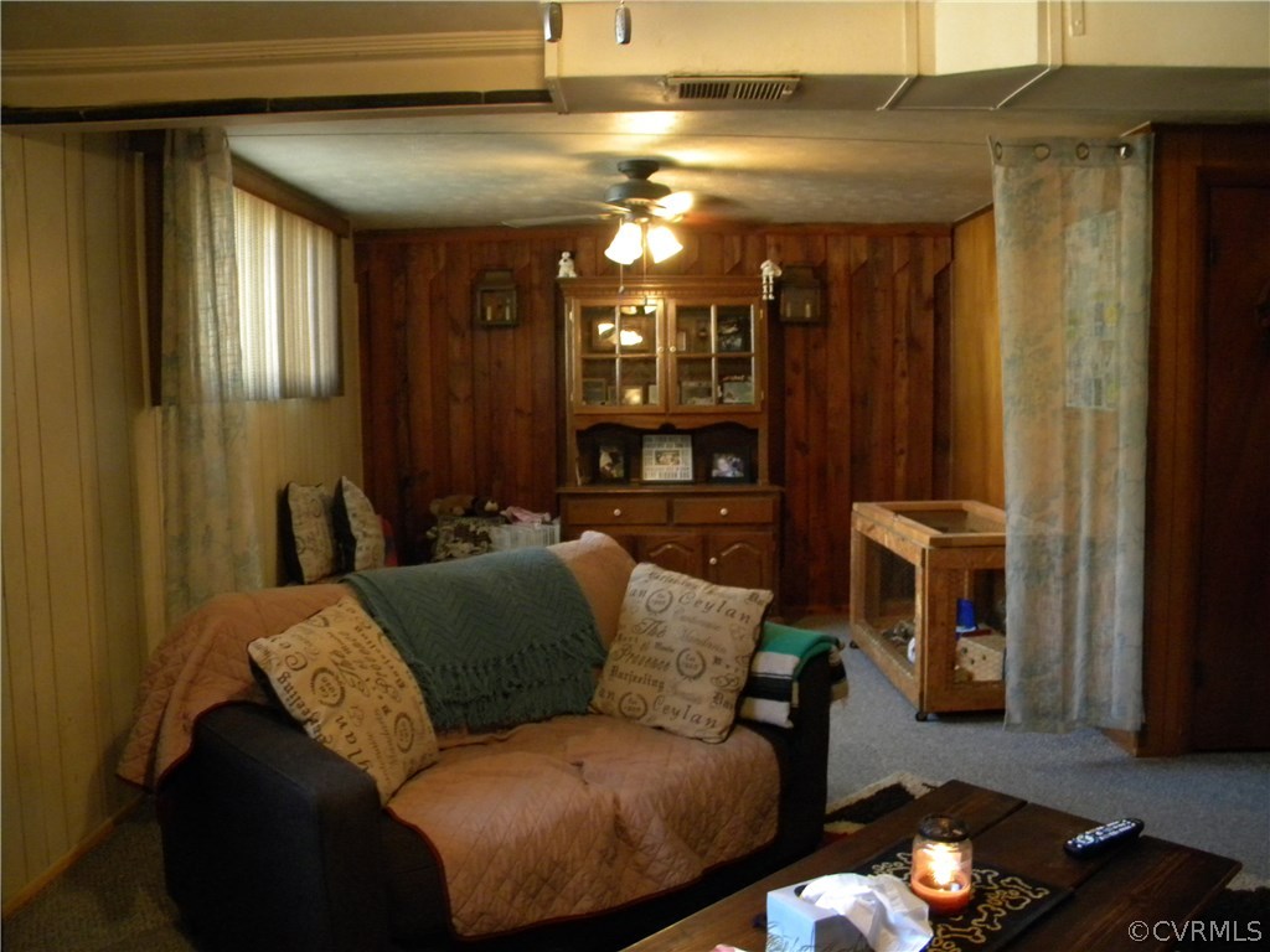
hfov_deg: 63.4
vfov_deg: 49.7
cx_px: 635
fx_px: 1027
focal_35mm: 28
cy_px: 476
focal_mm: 5
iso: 400
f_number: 3.5
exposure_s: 1/12.8
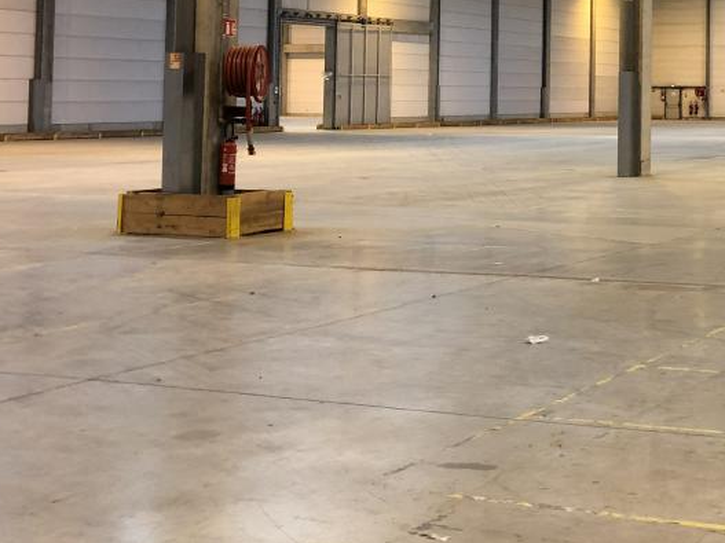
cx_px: 726
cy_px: 30
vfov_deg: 21.0
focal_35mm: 68
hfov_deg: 27.0
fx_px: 1424
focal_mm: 3.99
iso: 32
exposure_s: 1/17
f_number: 1.8
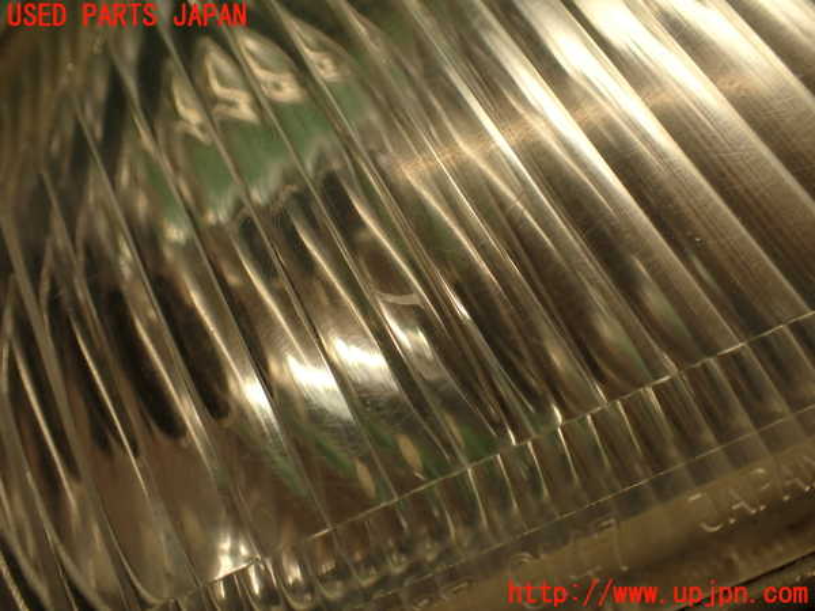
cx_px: 408
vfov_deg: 44.2
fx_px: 753
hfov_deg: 56.8
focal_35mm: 32
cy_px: 306
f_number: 2.4
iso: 100
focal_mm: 5.79
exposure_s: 1/60
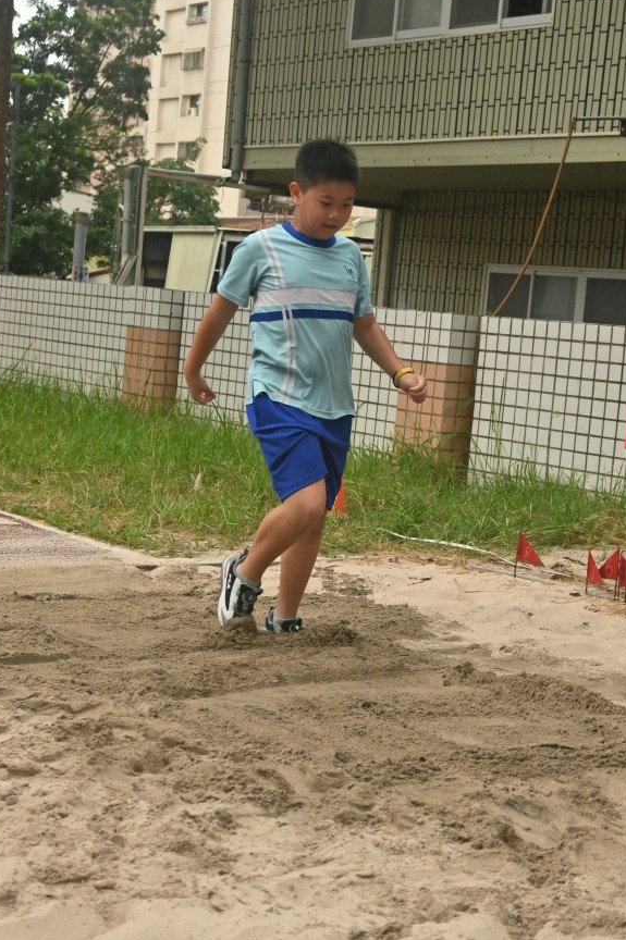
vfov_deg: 31.4
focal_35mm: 64
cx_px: 340
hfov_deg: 21.2
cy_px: 543
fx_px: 1671
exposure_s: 1/2500
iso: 1000
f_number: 5.3
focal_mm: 36
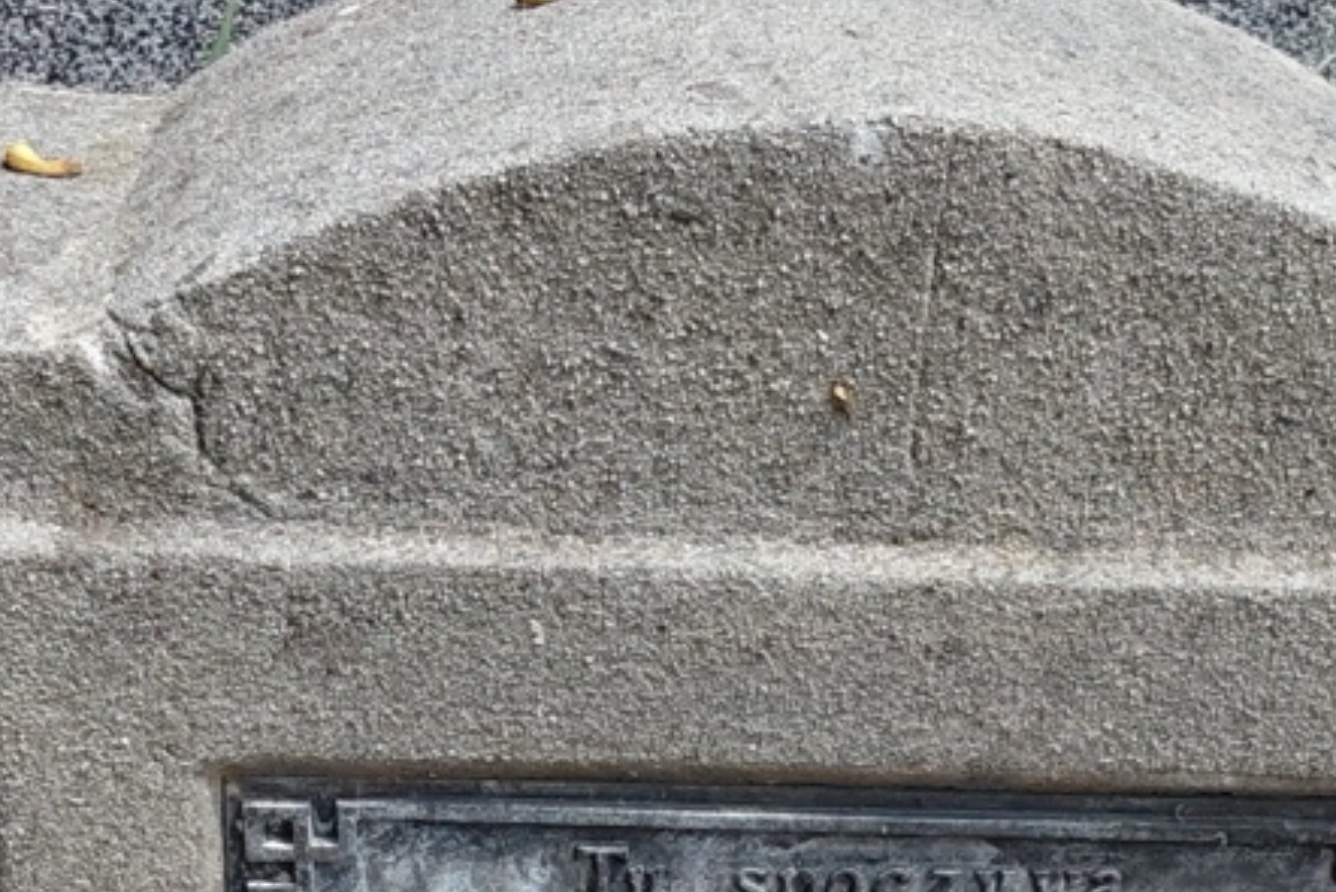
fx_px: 2933
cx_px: 804
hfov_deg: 25.6
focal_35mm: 79
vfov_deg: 16.2
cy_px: 1219
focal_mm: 2.91
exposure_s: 1/730
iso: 50
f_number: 1.9
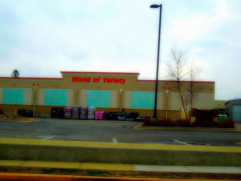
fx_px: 376
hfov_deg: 35.5
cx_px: 120
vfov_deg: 27.0
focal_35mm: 54
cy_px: 90
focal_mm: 9.8
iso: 100
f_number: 4.2
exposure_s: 1/160
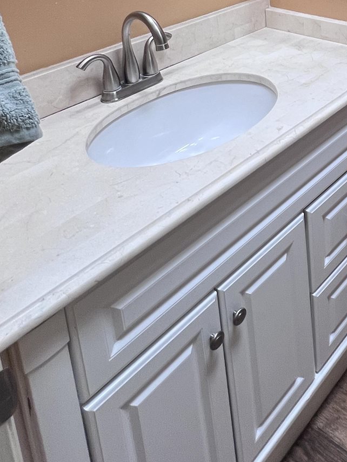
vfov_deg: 42.4
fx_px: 468
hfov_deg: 34.6
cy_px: -36
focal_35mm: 35
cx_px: 389
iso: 100
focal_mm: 1.57
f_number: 1.8
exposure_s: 1/120
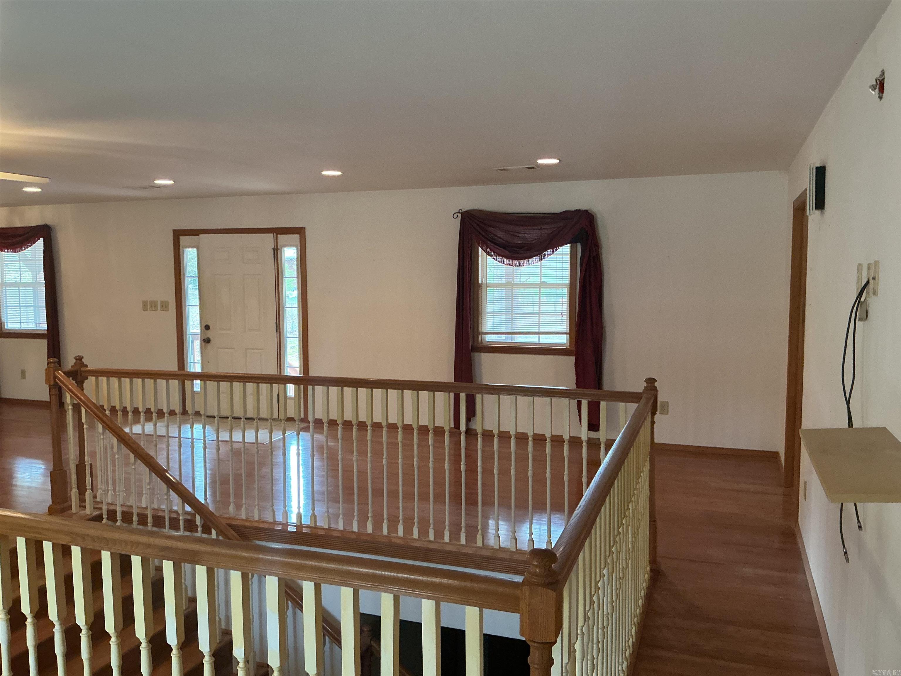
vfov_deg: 48.2
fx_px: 755
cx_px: 450
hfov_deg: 61.7
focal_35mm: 29
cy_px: 338
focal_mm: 3
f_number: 1.8
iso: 200
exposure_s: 1/60
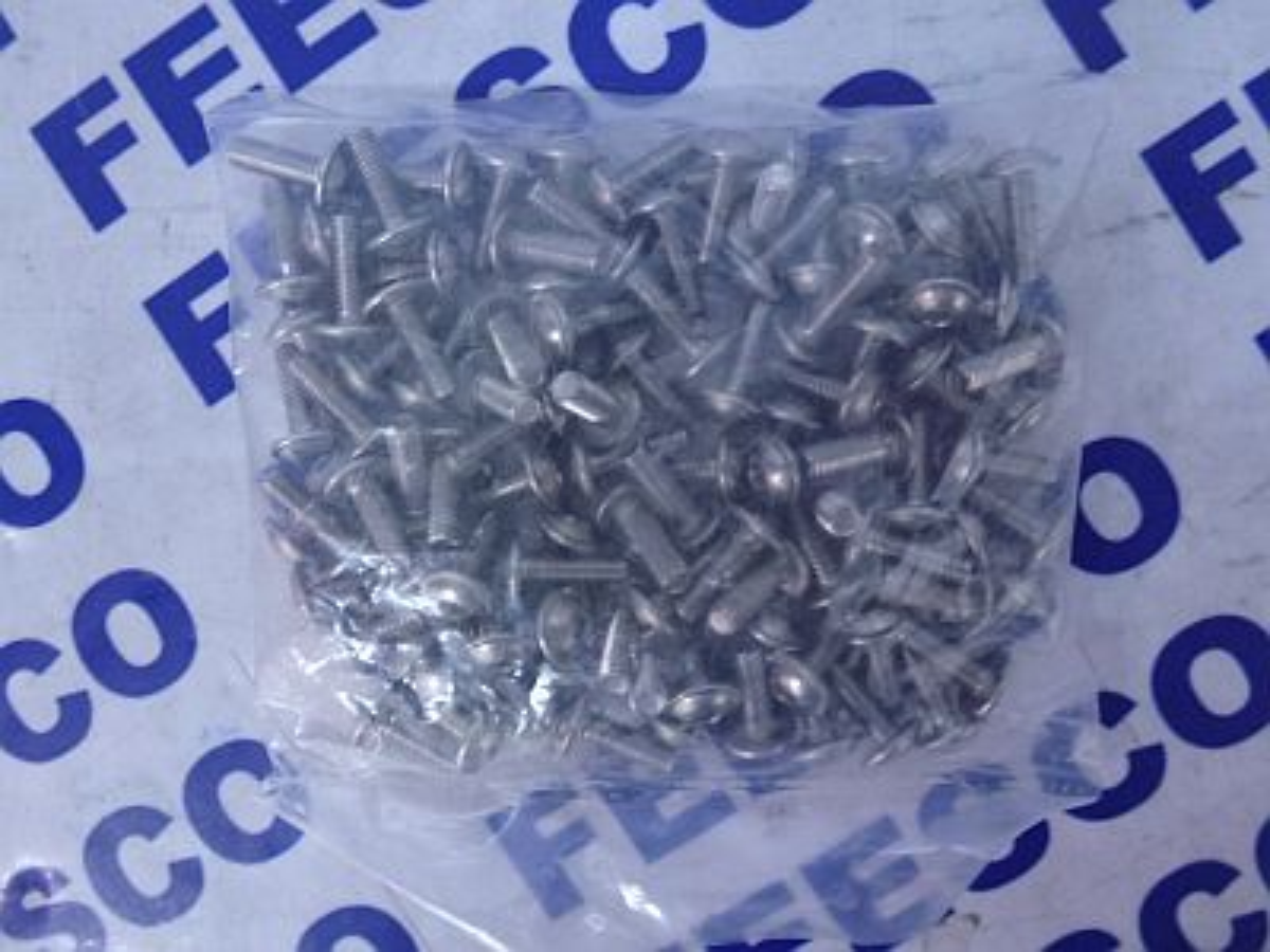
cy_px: 476
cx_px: 635
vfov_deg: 56.8
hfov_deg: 71.6
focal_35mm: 24
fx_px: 881
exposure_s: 1/4
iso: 200
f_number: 3.3
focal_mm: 4.3
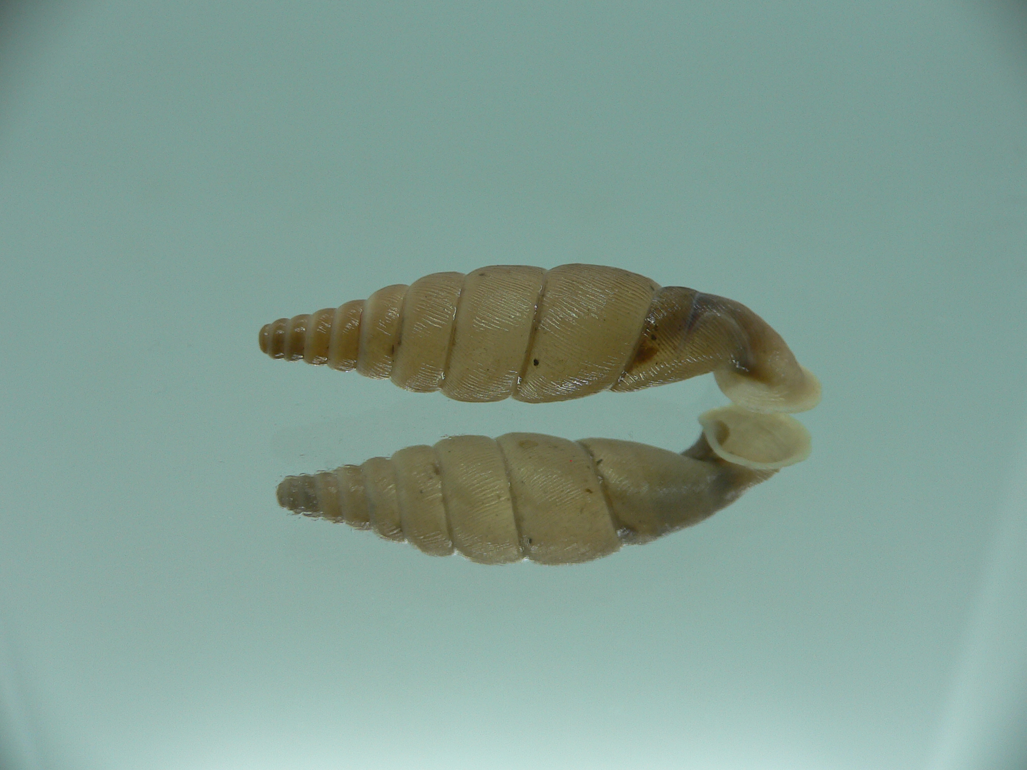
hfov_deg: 52.6
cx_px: 514
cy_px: 385
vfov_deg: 40.7
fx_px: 1038
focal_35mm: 35
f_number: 2.8
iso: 80
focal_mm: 4.6
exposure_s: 1/80
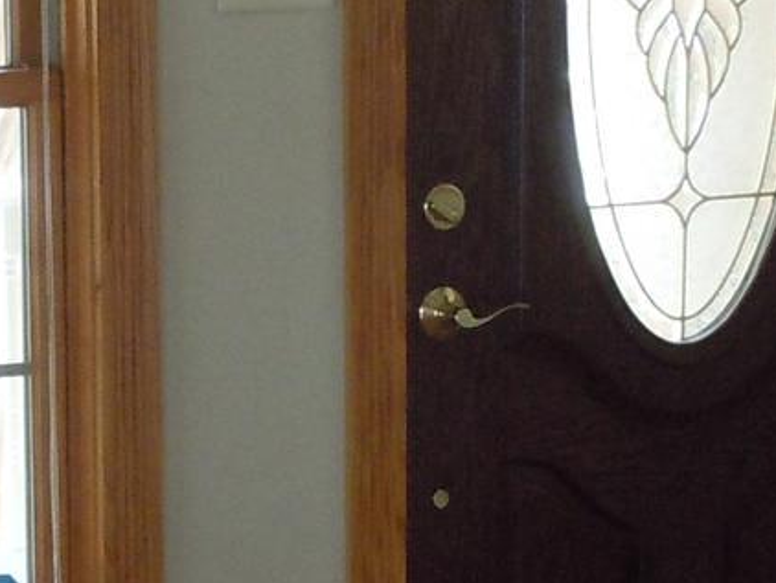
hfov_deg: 12.3
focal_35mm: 160
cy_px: 585
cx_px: 125
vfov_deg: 9.2
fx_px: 3589
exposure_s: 1/30
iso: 400
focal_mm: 5.9
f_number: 4
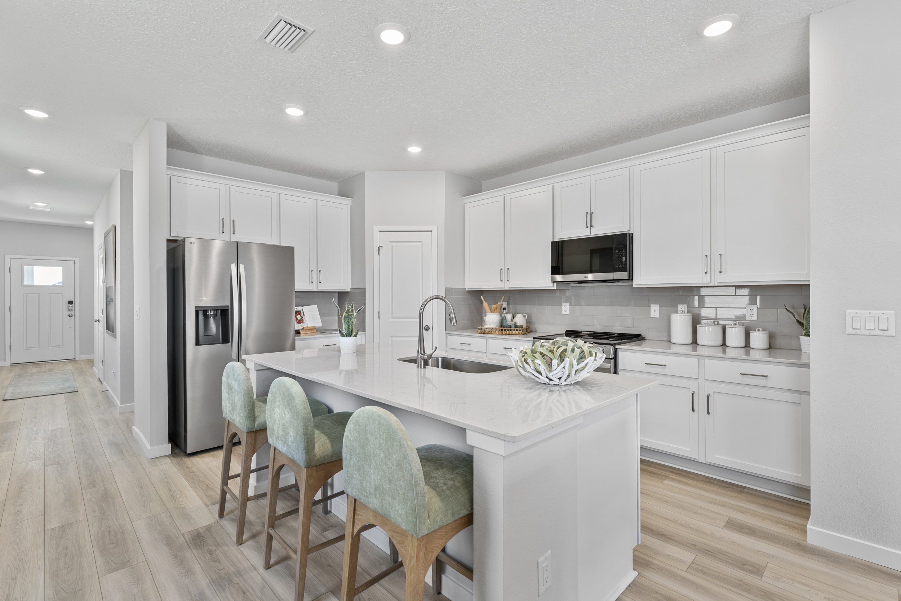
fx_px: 410
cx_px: 450
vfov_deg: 72.4
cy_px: 300
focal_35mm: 16
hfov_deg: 95.3
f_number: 9
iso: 320
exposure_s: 1/5
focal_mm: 16.4
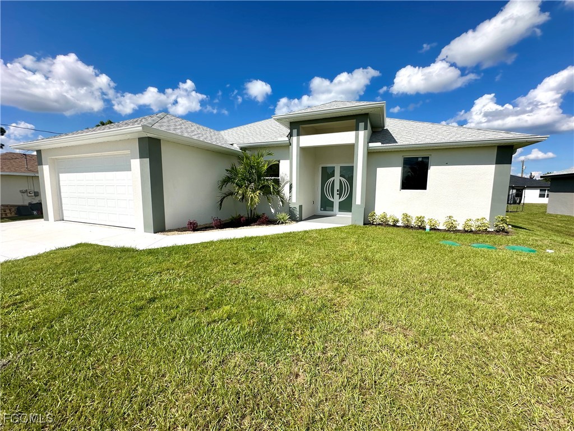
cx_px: 287
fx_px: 232
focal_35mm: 14
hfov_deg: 102.1
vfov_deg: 85.7
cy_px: 216
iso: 50
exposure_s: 1/3509
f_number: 2.2
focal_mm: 2.22
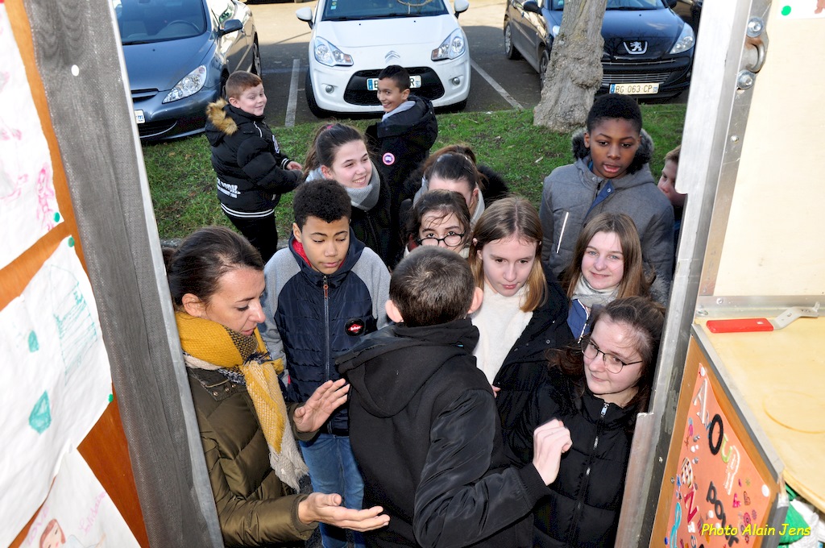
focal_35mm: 32
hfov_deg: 59.6
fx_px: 721
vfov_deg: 41.6
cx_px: 412
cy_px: 274
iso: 320
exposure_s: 1/125
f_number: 9
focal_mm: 21
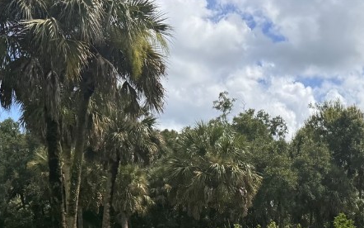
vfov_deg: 19.8
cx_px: 307
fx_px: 585
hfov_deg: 33.2
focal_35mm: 59
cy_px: 312
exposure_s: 1/4310
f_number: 1.78
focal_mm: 6.76
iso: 80
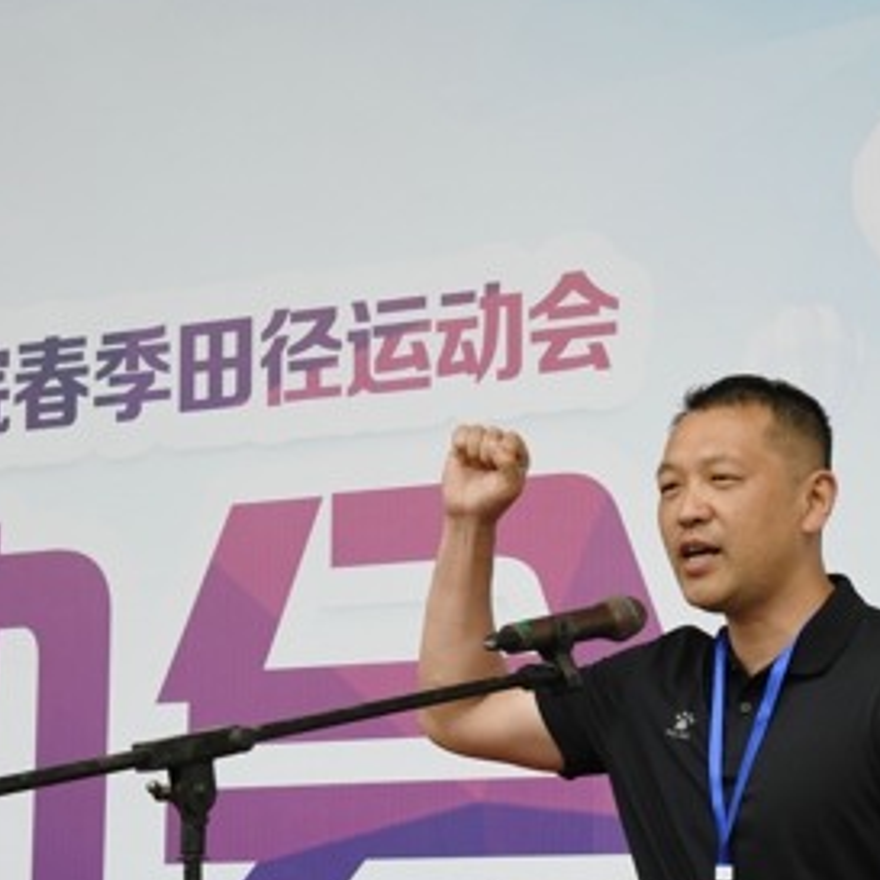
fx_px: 3049
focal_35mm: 106
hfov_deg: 16.3
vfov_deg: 16.3
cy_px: 656
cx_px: 677
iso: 800
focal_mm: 50
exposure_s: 1/640
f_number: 13
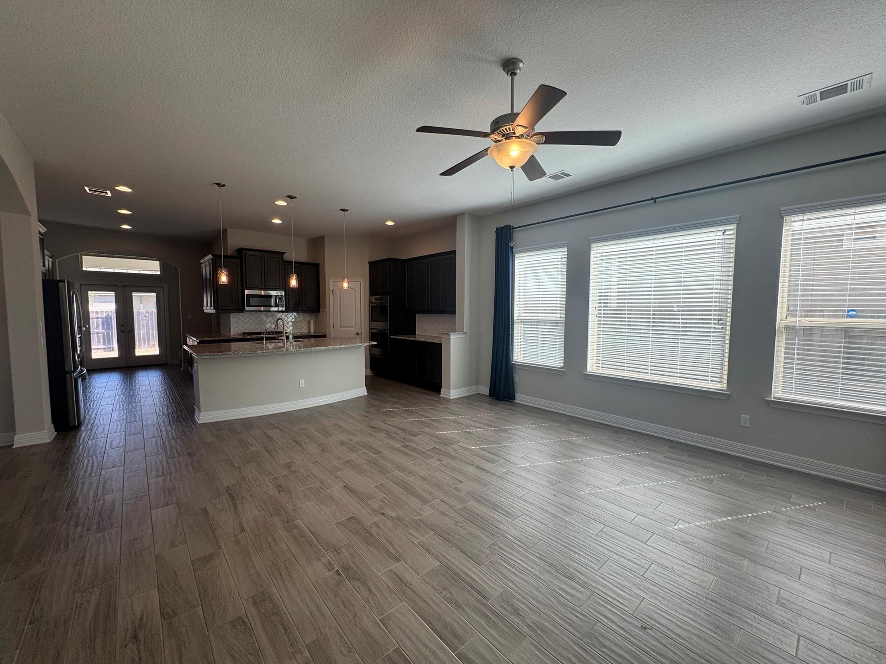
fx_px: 358
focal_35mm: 14
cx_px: 443
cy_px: 332
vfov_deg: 85.7
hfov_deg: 102.1
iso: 50
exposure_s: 1/120
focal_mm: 2.22
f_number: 2.2
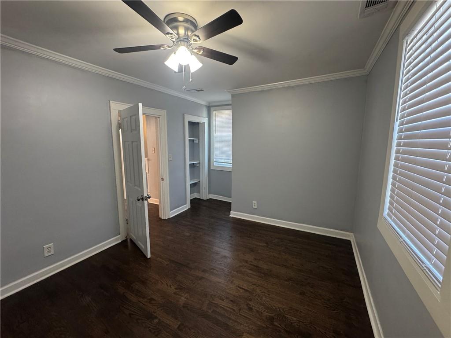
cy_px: 169
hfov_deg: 102.1
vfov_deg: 85.7
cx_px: 226
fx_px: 182
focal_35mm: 14
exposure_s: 1/60
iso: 250
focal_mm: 2.22
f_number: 2.2
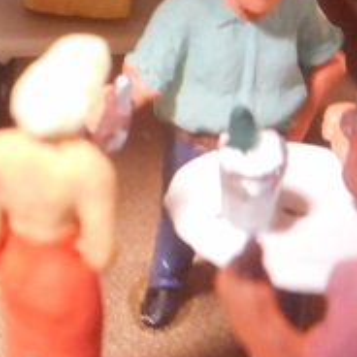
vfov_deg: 13.3
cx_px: -107
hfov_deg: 12.9
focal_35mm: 131
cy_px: 120
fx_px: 1529
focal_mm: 6
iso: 400
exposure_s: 1/10
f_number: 4.2
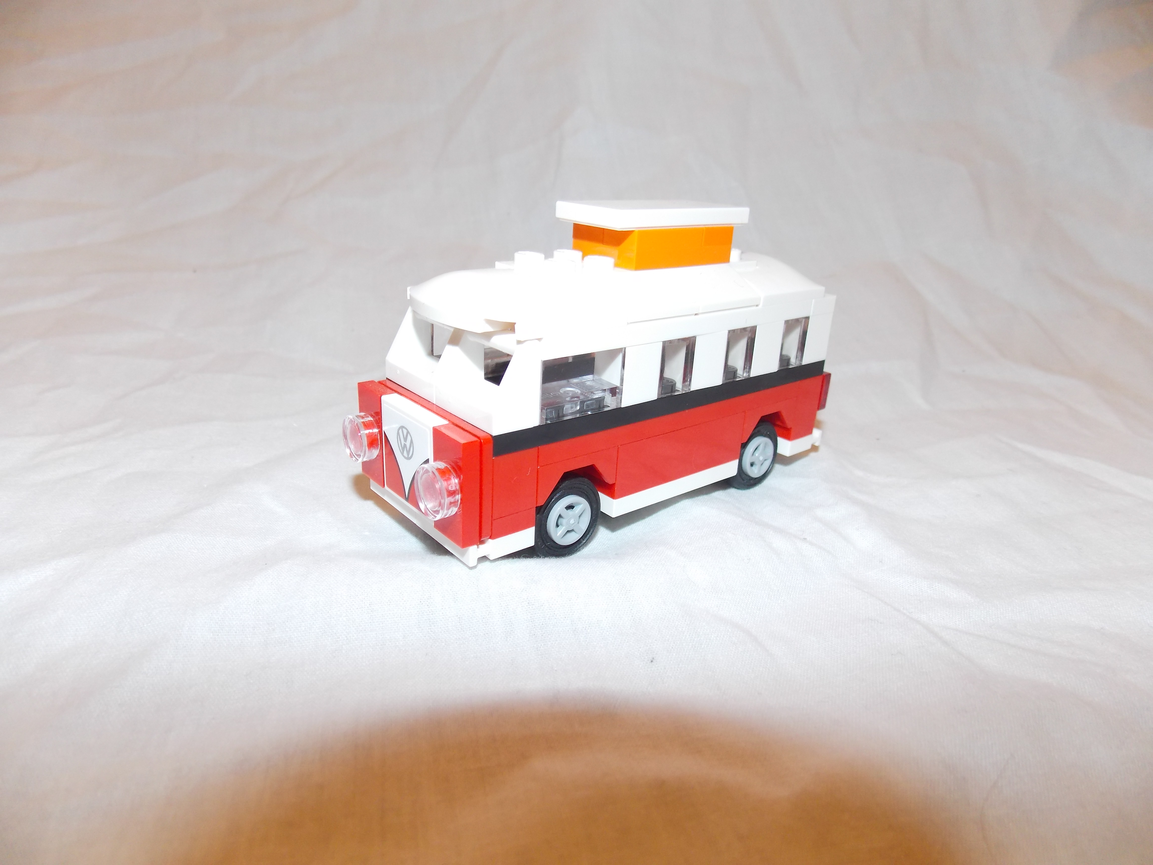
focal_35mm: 23
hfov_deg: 73.9
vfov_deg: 58.9
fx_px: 766
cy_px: 432
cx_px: 576
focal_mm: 4
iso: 200
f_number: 3.1
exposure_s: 1/30
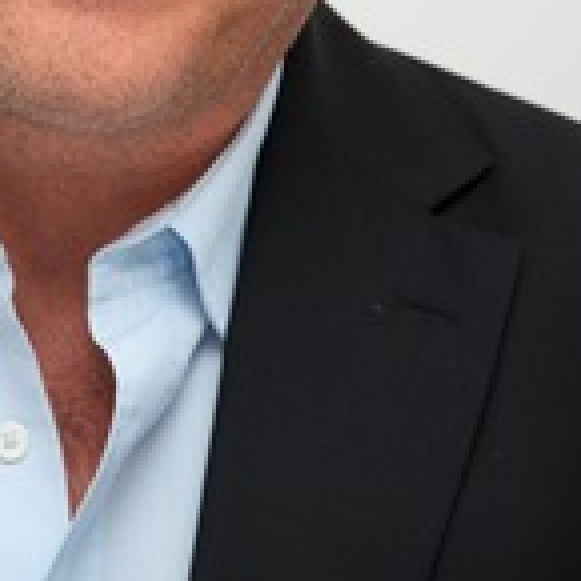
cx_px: 144
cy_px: -120
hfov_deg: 3.8
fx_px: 8868
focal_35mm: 467
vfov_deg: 3.7
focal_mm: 200
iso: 400
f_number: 5.6
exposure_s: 1/60
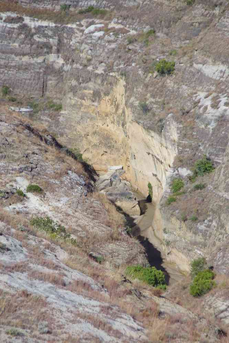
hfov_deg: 5.9
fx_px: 2218
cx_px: 114
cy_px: 172
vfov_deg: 8.9
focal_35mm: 232
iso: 200
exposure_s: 1/200
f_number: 10
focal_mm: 155
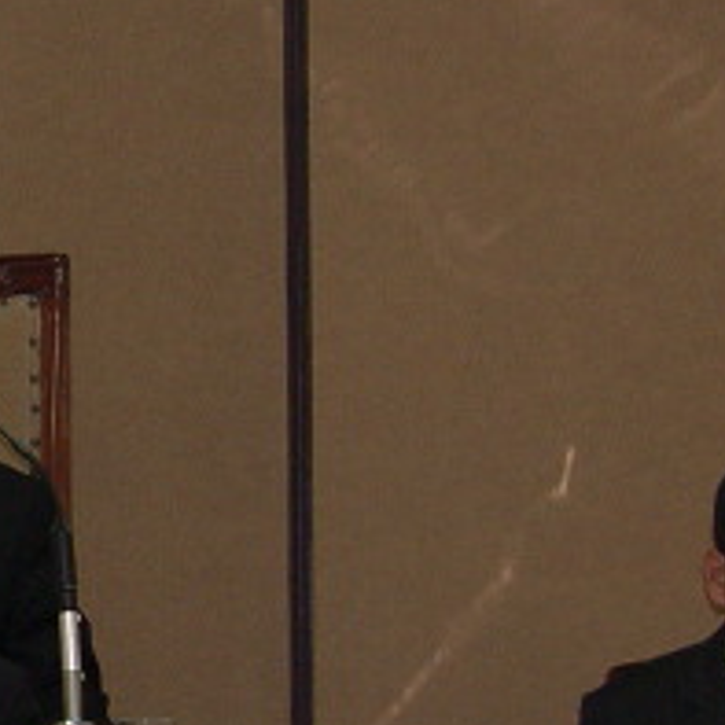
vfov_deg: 5.1
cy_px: 688
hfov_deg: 5.1
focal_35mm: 344
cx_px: -166
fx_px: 8151
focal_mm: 19.4
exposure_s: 1/80
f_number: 3.2
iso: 100
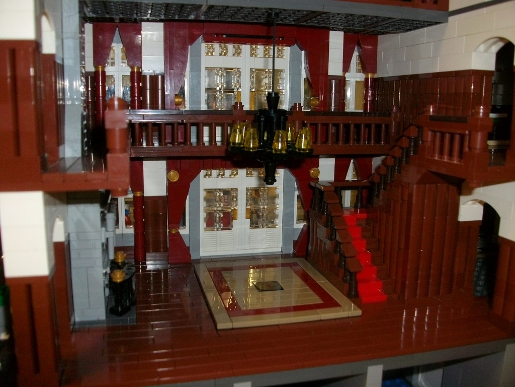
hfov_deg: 56.8
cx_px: 258
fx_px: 476
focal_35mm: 32
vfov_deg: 44.2
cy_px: 194
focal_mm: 5.7
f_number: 2.9
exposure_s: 1/64
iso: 200
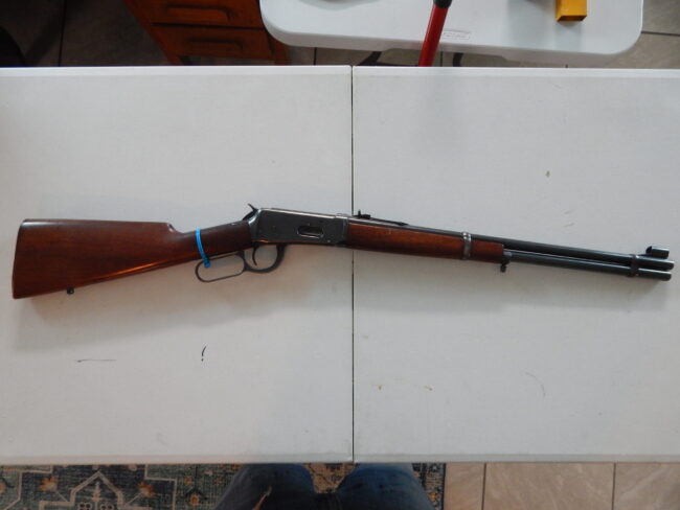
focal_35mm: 22
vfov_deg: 61.1
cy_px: 255
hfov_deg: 76.4
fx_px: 432
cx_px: 340
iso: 400
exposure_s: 1/25
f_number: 3
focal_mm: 4
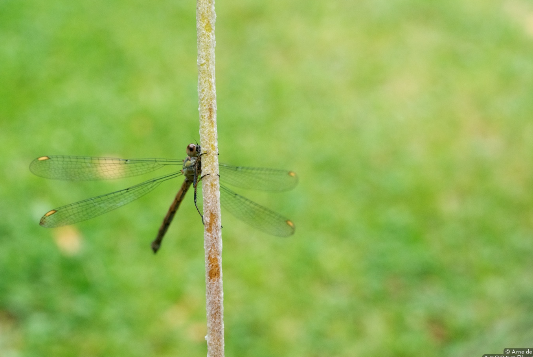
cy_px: 172
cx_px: 273
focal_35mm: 60
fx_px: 883
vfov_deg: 22.8
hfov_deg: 33.6
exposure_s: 1/100
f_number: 9
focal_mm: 35
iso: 800
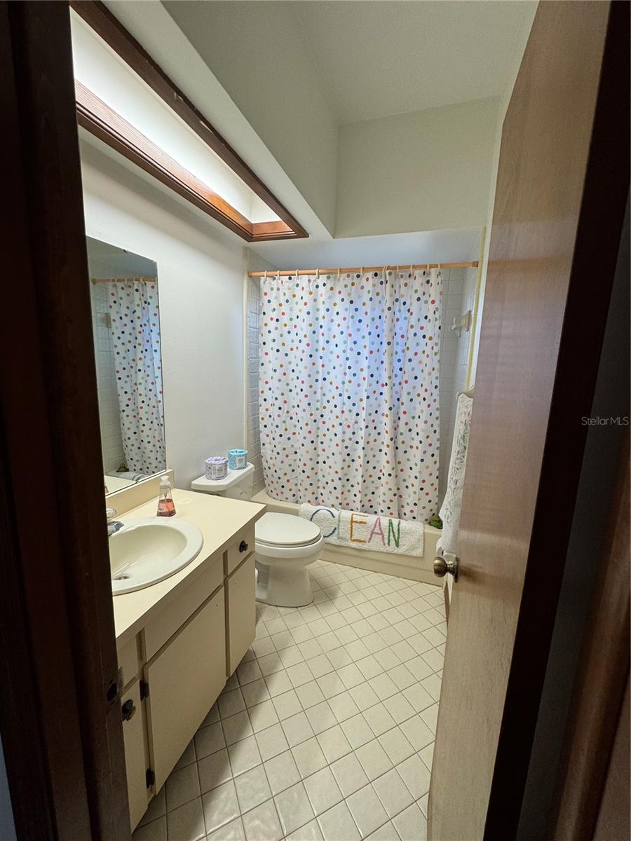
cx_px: 316
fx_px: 340
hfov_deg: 85.7
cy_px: 420
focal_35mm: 14
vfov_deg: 102.1
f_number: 2.2
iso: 100
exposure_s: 1/120
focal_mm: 2.22
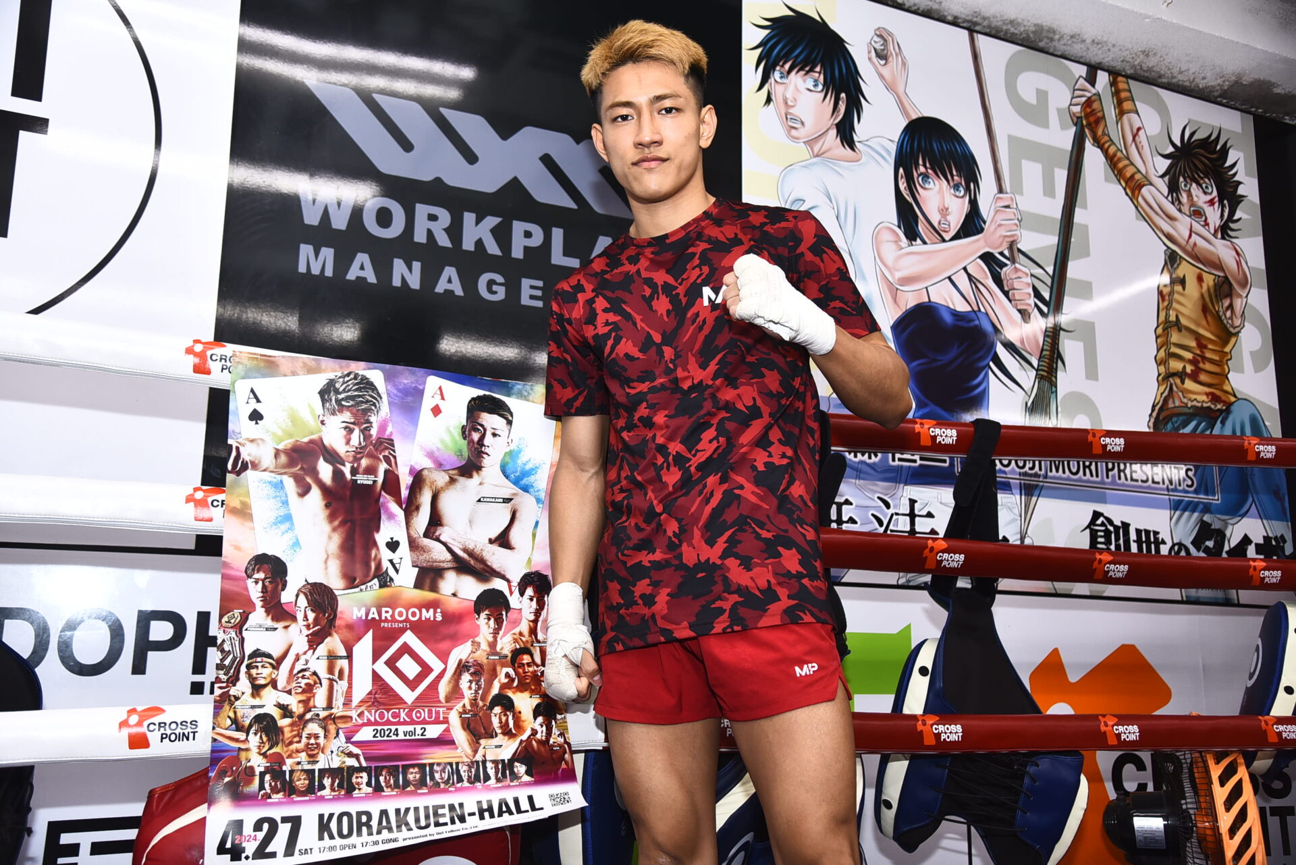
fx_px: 1152
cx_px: 648
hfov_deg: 58.7
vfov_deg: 41.2
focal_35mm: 32
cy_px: 432
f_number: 4
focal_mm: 32
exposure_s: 1/200
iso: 640
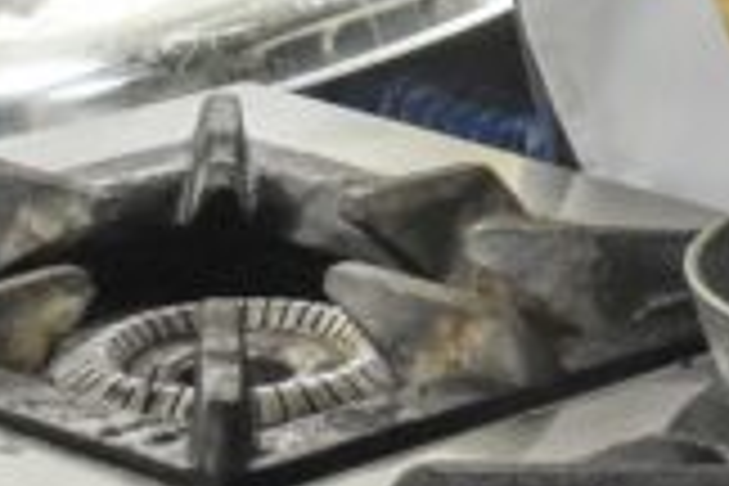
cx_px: 1202
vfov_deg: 5.7
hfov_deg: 8.7
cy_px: -826
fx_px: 4617
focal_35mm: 228
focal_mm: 24
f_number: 4.5
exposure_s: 1/80
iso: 1250
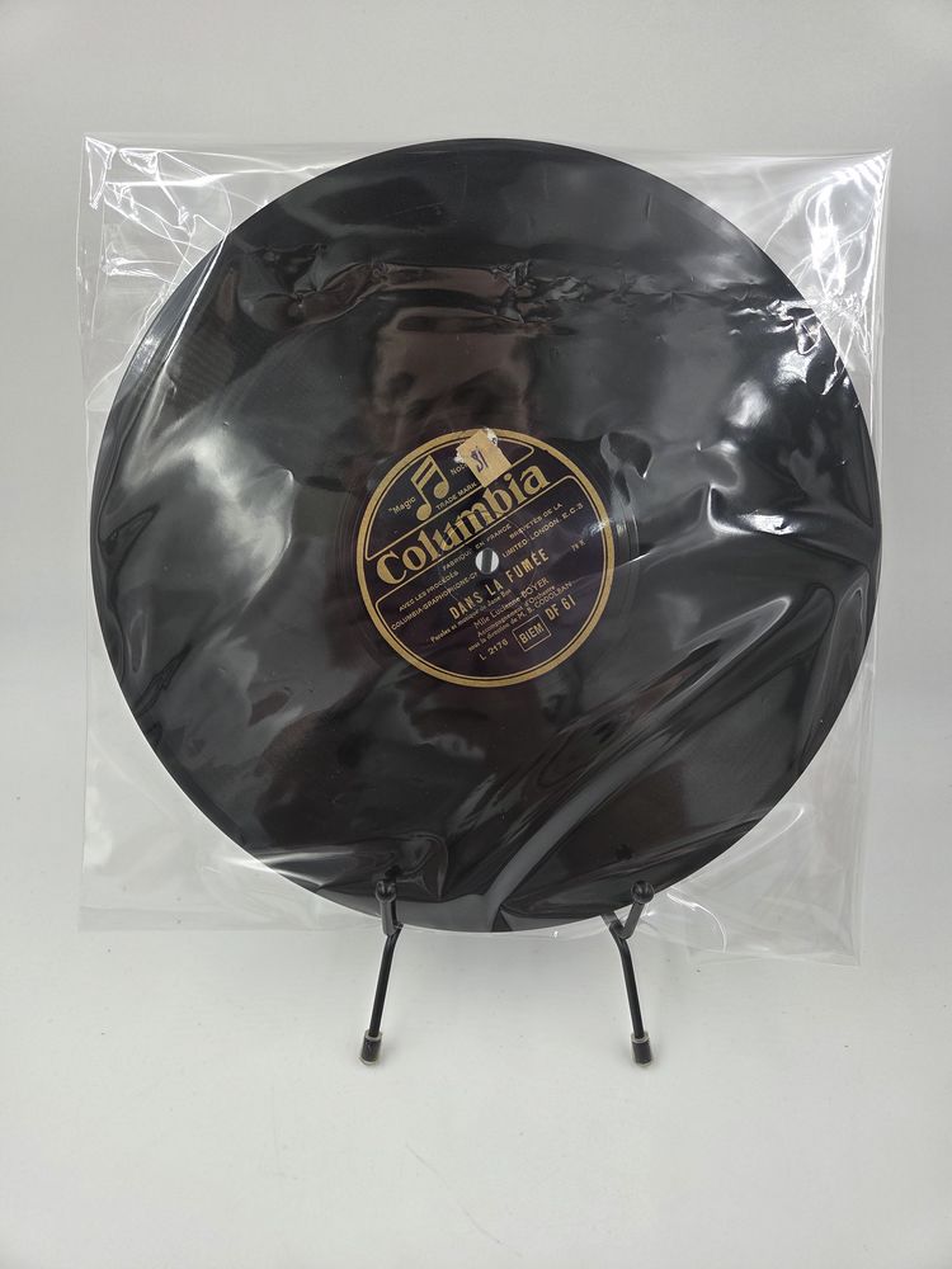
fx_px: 843
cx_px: 476
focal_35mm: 23
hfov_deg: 58.9
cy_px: 634
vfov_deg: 73.9
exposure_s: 1/180
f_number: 1.8
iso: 40
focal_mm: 5.4
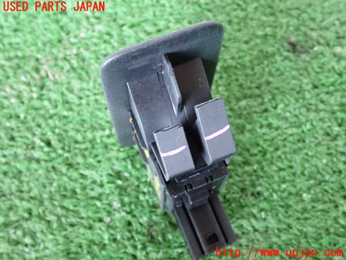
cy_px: 130
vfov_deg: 32.9
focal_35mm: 44
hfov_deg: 42.9
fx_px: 440
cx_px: 173
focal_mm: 7.84
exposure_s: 1/15
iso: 800
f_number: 2.9
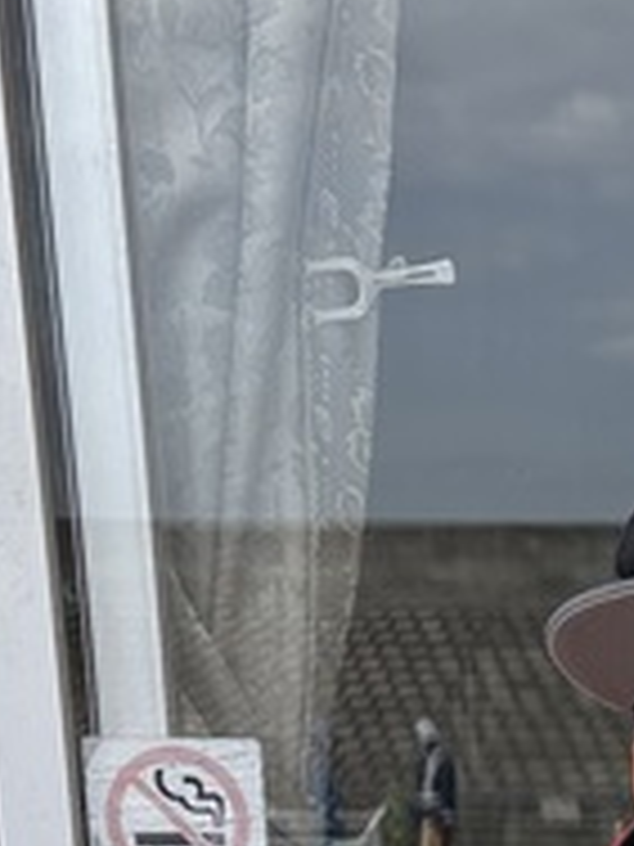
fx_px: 2882
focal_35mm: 118
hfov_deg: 12.0
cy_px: 1634
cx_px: 962
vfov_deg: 14.3
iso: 50
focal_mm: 5.96
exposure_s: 1/1220
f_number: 1.6
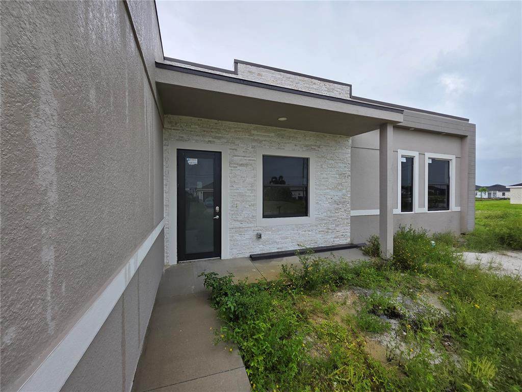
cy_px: 196
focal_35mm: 13
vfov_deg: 89.9
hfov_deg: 106.2
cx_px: 261
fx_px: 196
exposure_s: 1/136
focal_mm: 2.2
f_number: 1.9
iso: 40
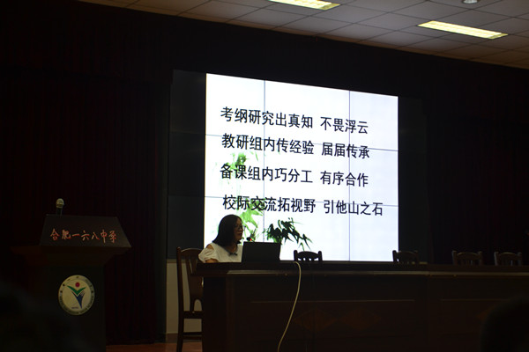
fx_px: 1014
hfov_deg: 29.2
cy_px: 176
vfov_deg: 19.7
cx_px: 264
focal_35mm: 69
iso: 400
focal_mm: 46
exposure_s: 1/30
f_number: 5.3
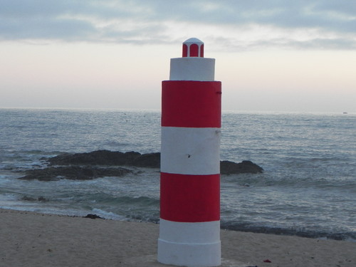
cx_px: 178
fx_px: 874
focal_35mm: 85
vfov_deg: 17.4
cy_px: 134
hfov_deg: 23.0
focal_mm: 15.1
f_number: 4
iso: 206
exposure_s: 1/30
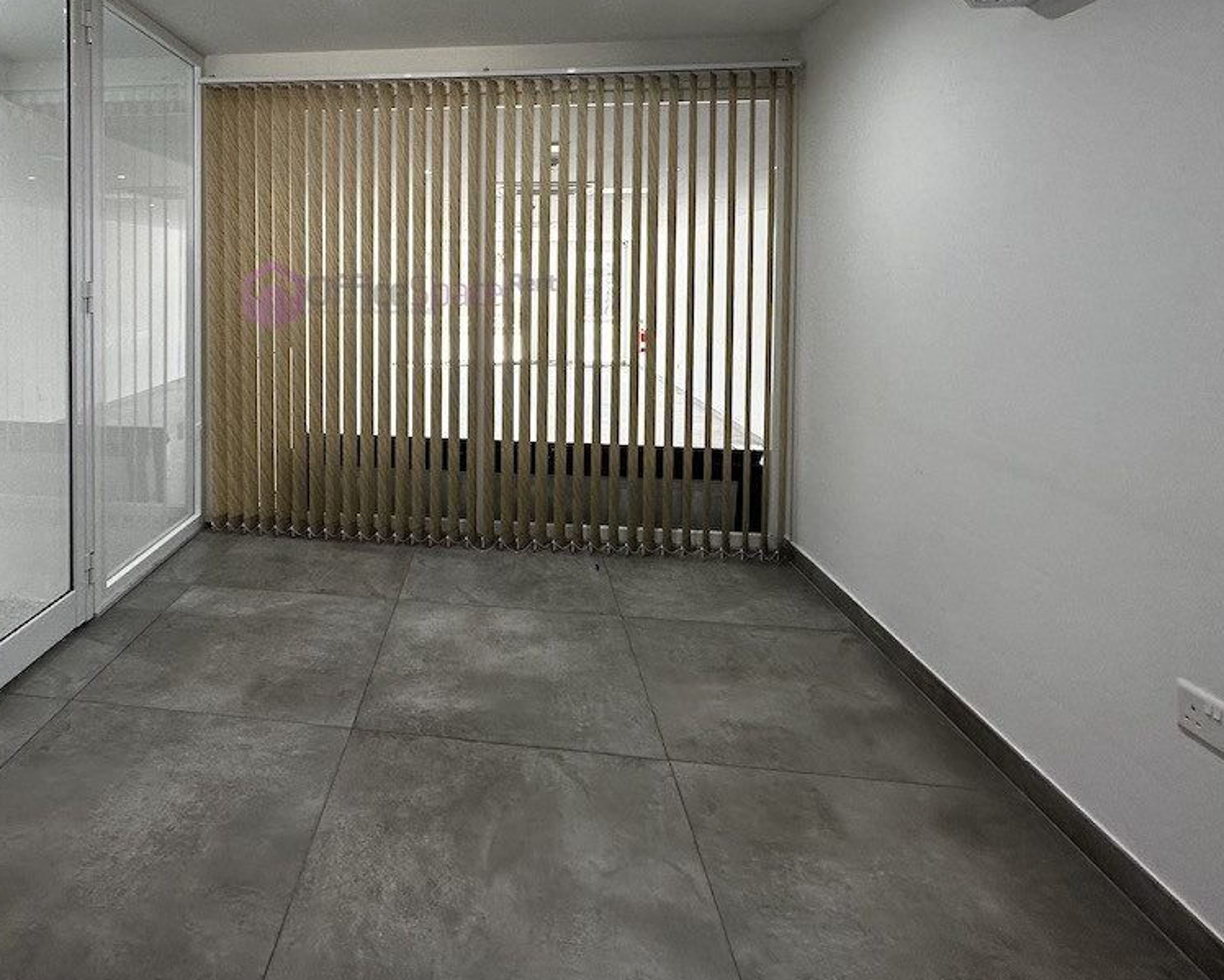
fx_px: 761
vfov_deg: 63.2
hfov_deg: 75.0
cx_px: 399
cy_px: 295
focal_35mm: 21
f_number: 2.2
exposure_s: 1/100
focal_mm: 2.22
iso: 160
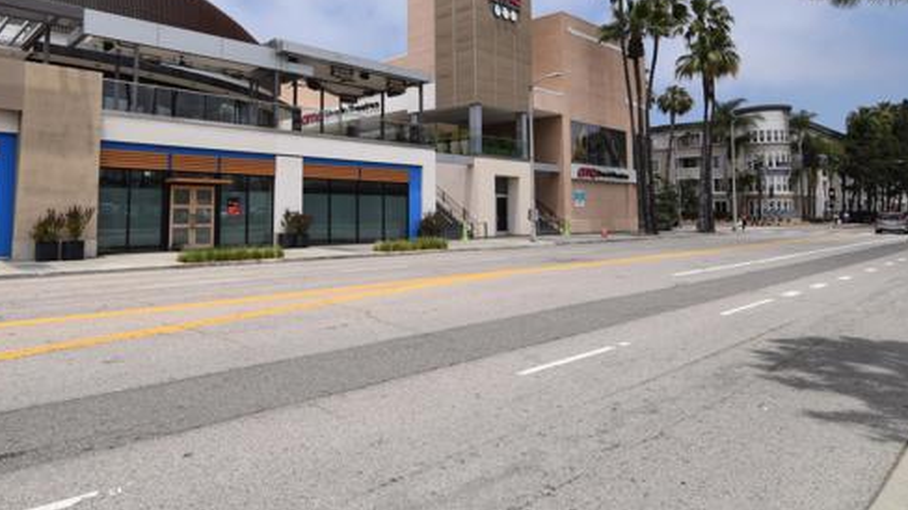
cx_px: 333
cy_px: 165
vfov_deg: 49.1
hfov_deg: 77.9
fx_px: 546
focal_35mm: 23
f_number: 11
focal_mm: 11
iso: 200
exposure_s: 1/500
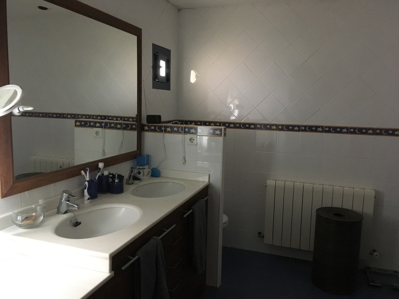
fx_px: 334
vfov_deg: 48.2
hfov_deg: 61.7
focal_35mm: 29
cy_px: 150
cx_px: 200
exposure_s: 1/17
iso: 320
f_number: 2.2
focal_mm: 4.15
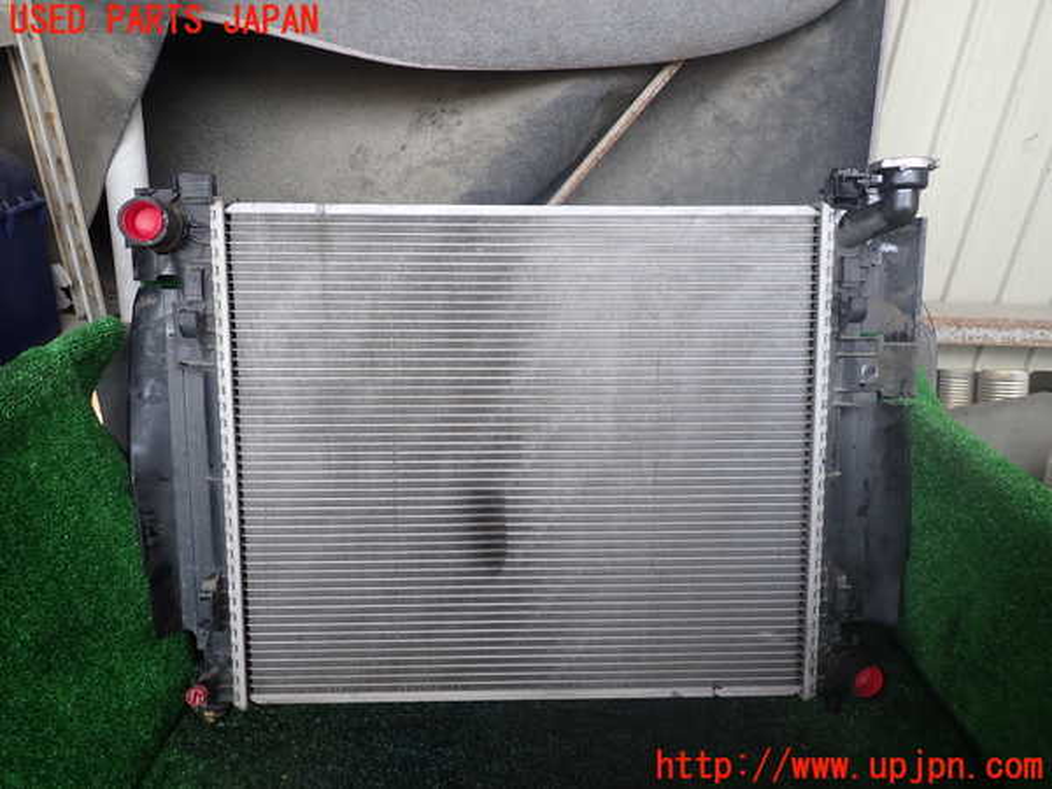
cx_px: 526
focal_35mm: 25
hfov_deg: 69.4
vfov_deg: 54.9
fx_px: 760
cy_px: 394
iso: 100
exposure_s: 1/100
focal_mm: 4.5
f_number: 2
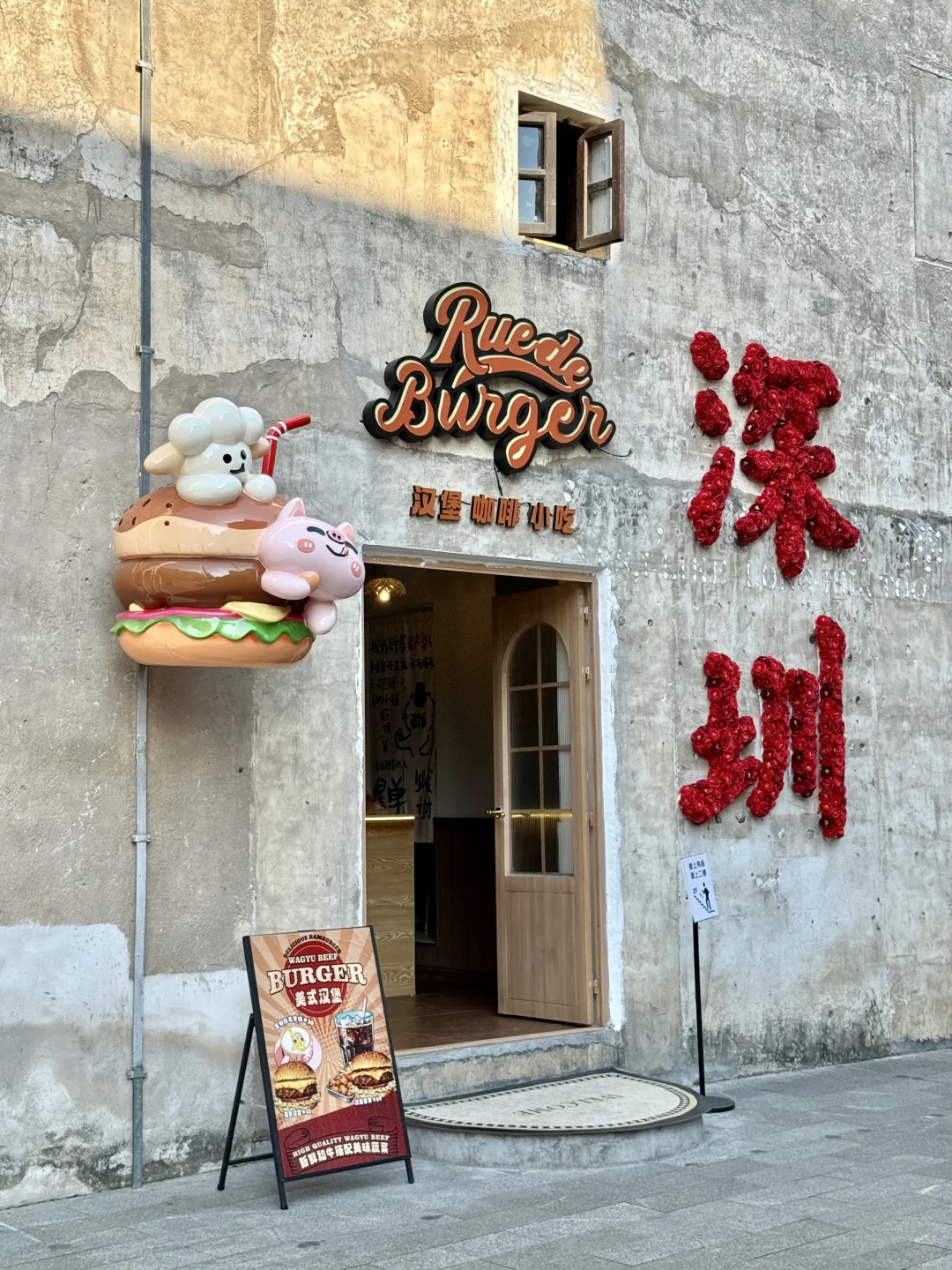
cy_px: 635
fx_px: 1760
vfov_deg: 39.7
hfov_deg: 30.3
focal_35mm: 48
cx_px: 476
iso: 80
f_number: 1.78
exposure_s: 1/1795
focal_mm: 6.76
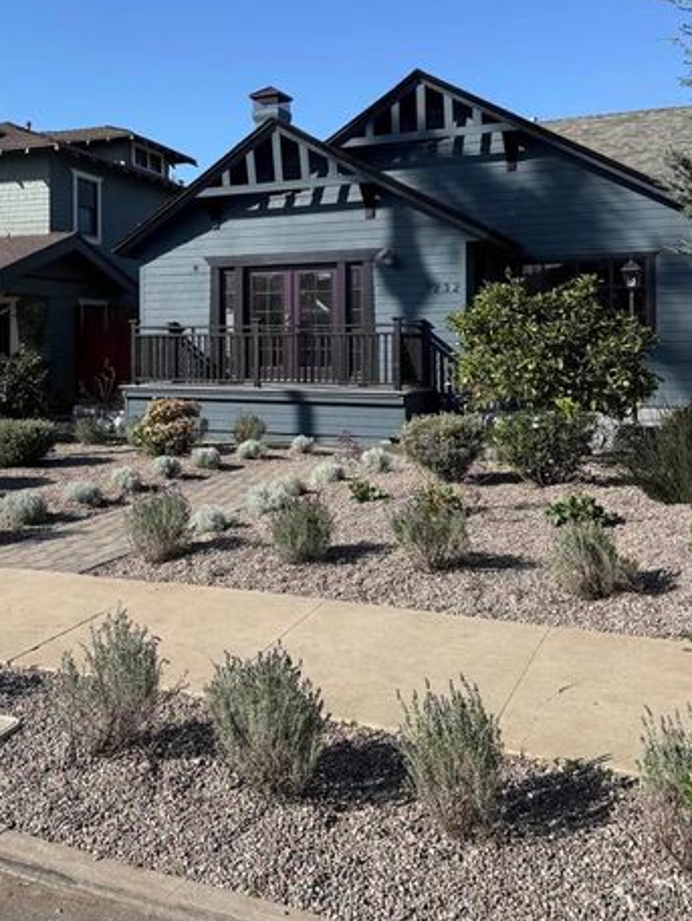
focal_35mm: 35
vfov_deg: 51.9
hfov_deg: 40.3
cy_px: 330
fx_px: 932
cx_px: 244
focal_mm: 6.76
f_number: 1.78
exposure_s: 1/4167
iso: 80
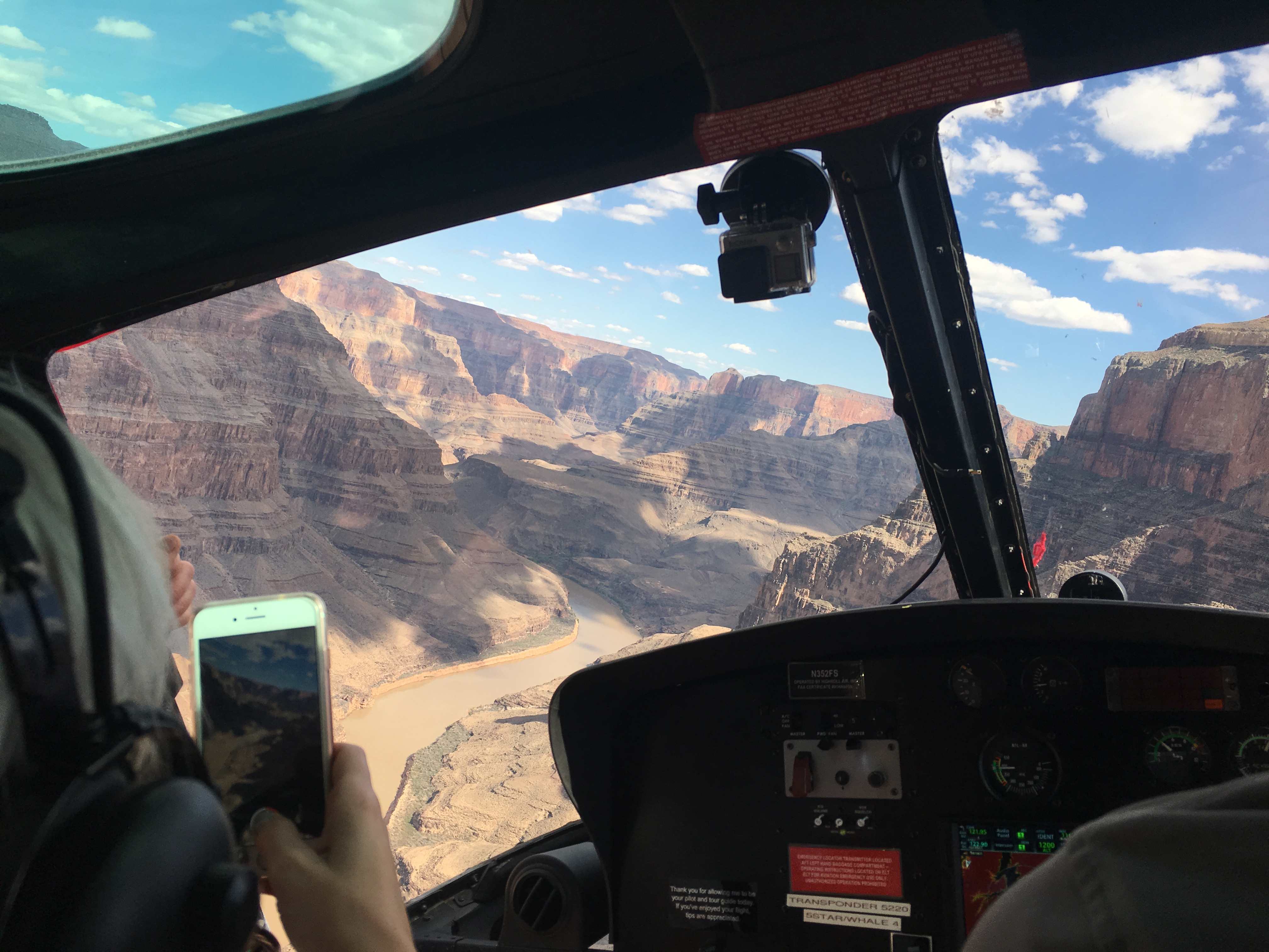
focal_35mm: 29
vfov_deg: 48.2
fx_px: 1063
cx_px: 634
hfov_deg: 61.7
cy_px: 476
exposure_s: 1/754
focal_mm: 4.15
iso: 25
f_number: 2.2
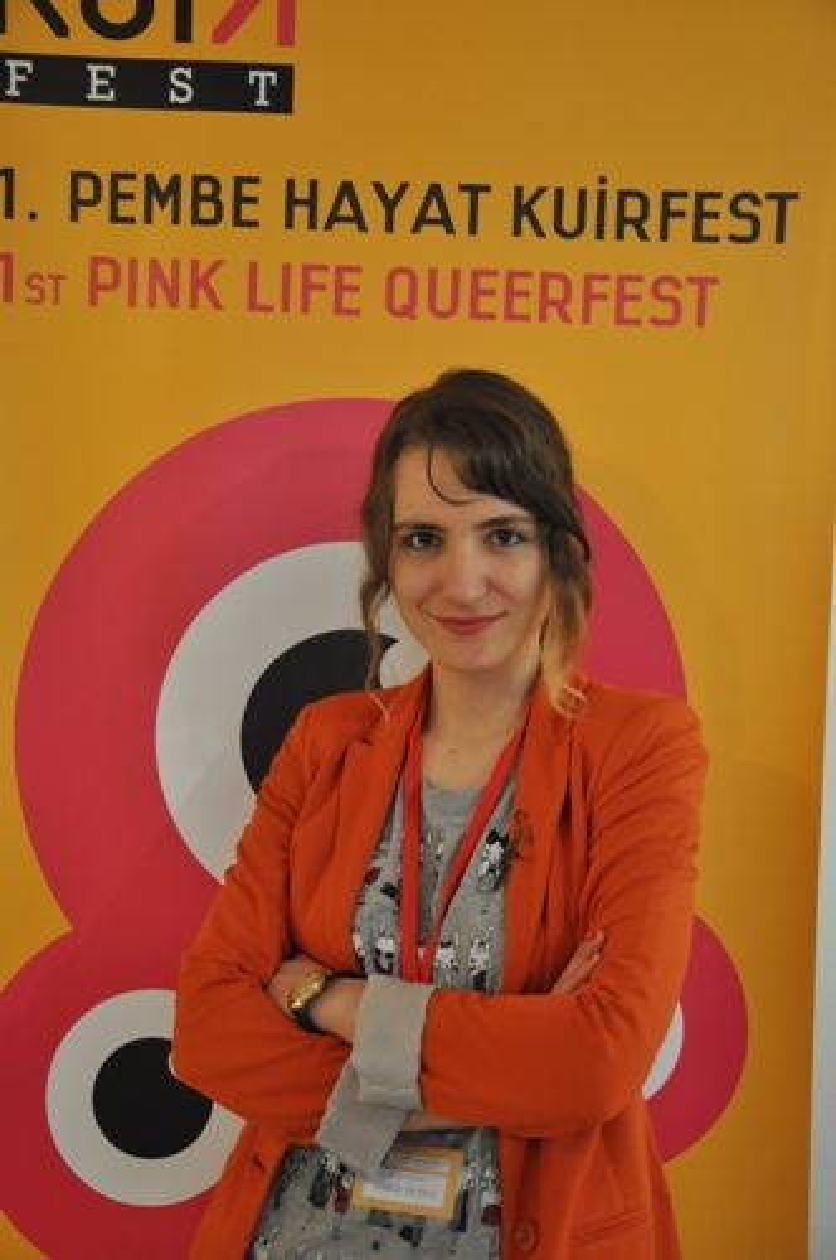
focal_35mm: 48
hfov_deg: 28.0
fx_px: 1677
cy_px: 630
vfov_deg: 41.2
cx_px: 418
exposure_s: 1/15
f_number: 4.2
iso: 1600
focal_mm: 32
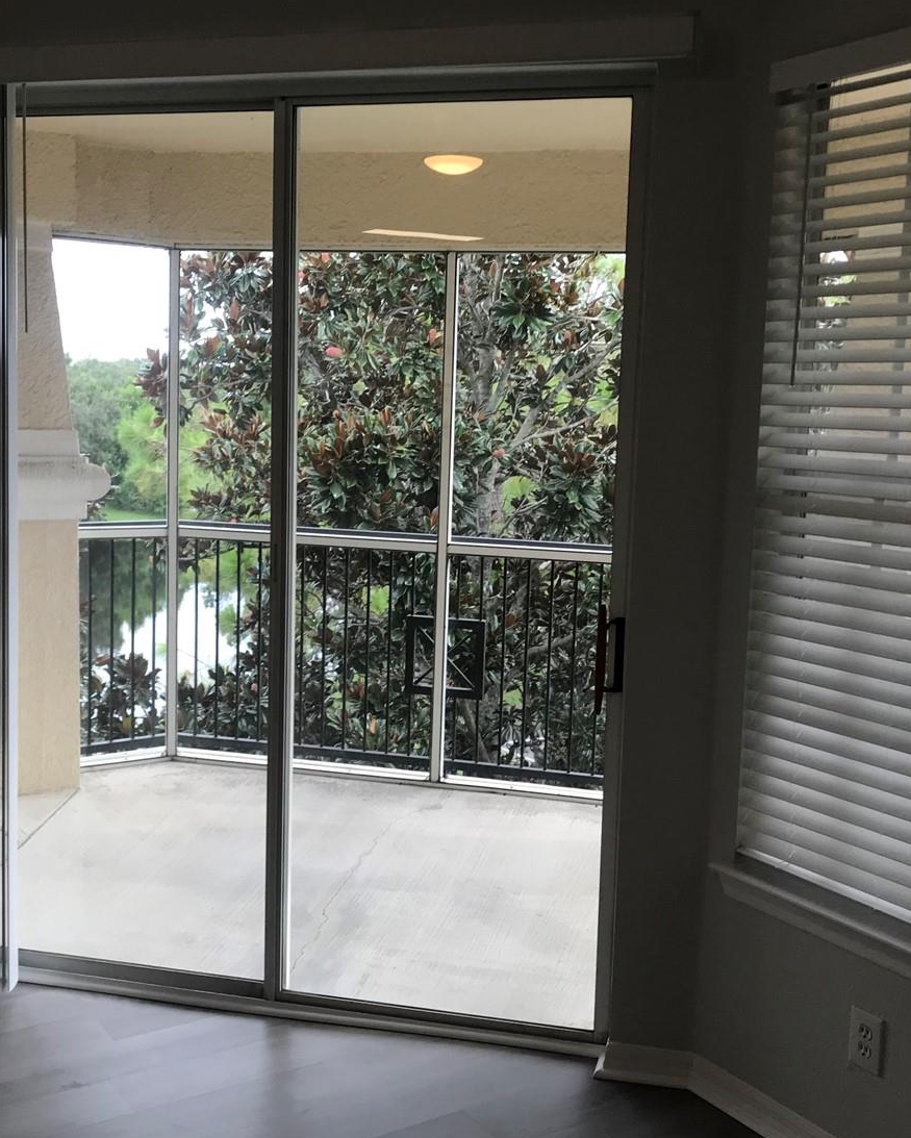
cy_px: 567
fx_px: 1348
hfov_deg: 37.3
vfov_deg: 45.8
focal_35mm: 40
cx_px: 388
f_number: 1.8
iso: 32
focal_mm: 3.99
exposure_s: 1/120
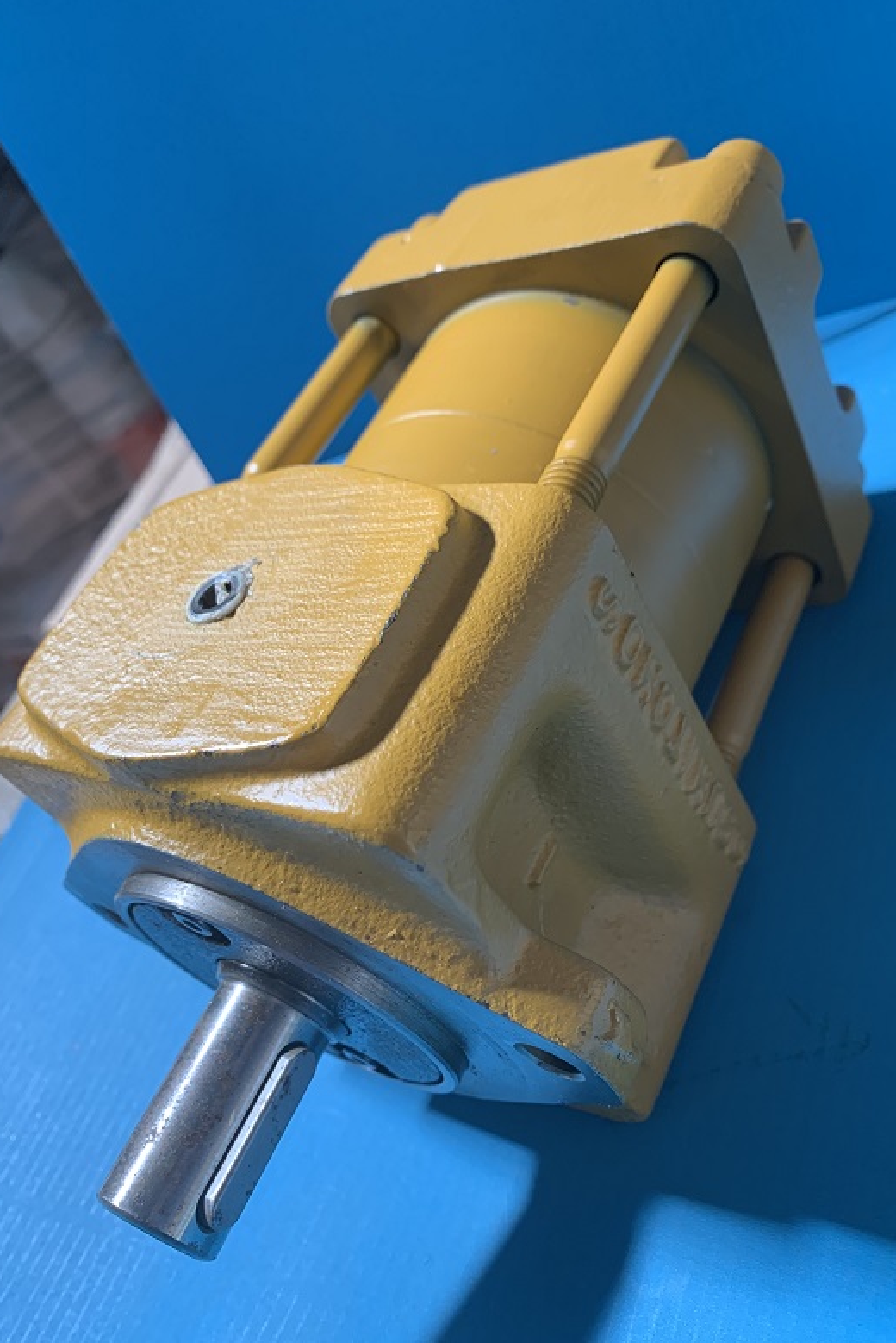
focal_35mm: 28
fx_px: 1044
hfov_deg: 46.4
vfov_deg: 65.4
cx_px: 470
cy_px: 687
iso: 100
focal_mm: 4.25
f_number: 1.8
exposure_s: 1/100
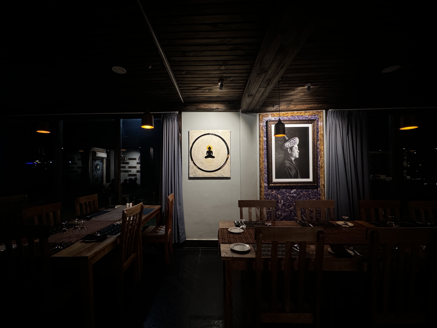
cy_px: 167
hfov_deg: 98.1
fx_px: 189
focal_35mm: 15
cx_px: 208
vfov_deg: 81.7
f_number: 2.2
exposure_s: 1/50
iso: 640
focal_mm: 2.22
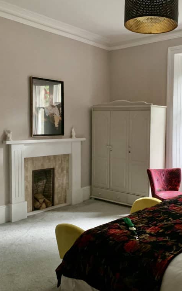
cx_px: 126
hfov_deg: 34.0
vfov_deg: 52.7
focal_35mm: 37
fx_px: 294
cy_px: 145
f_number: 1.8
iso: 400
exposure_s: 1/45
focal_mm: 4.25
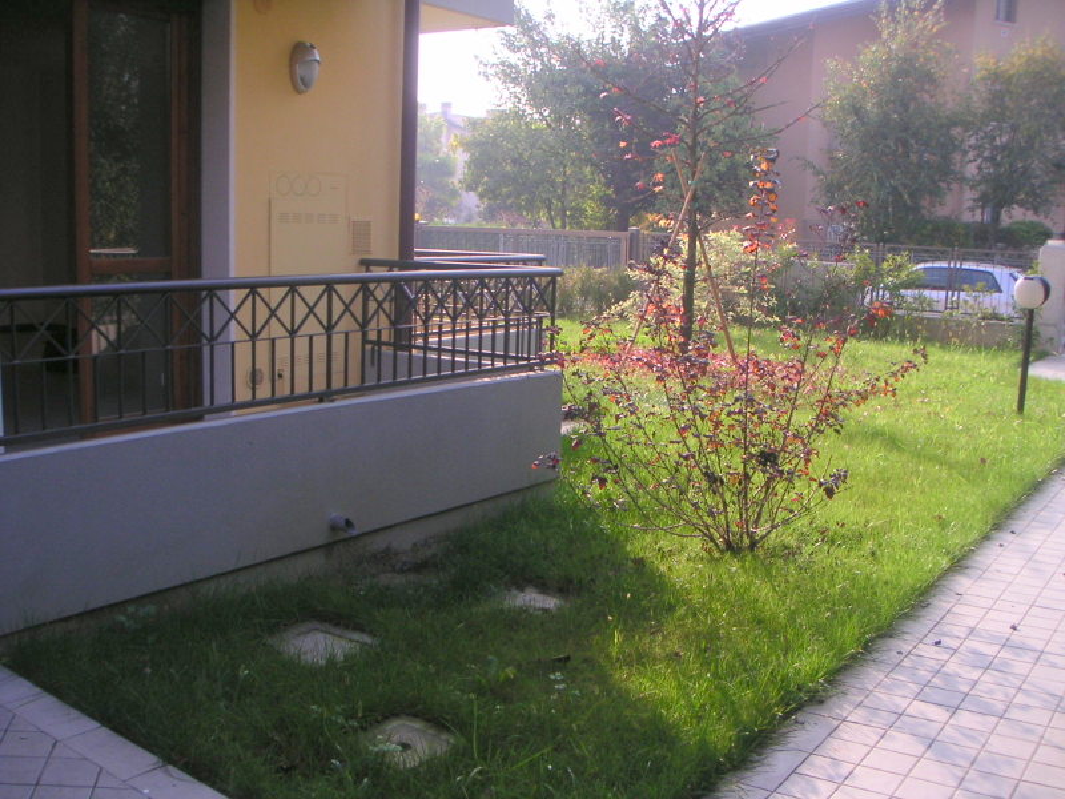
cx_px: 532
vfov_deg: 38.7
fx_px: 1138
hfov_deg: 50.1
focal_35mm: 37
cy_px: 400
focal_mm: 5.7
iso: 50
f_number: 2.8
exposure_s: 1/250
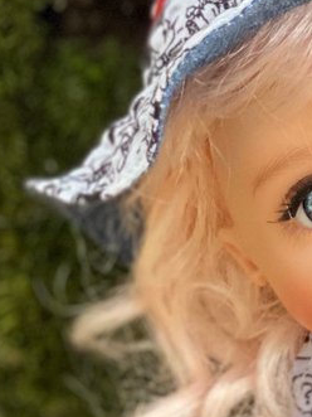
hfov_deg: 9.2
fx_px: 1888
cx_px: 437
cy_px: 374
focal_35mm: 157
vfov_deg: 12.5
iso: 160
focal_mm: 6
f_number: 2
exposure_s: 1/122
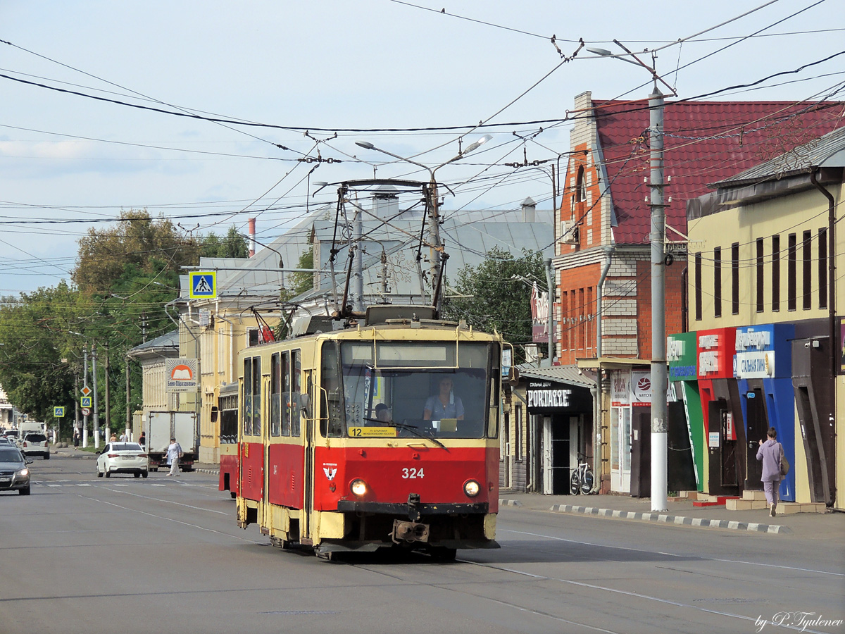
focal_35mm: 200
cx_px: 422
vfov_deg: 7.4
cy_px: 317
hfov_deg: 9.9
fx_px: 4882
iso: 100
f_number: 4.6
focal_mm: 35.6
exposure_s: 1/1000
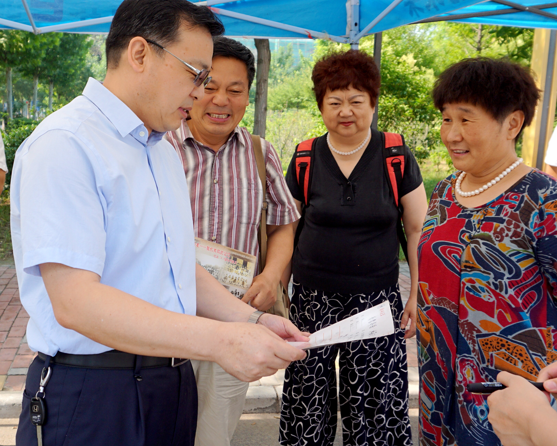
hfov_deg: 43.6
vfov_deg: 35.6
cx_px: 221
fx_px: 692
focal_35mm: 42
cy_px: 194
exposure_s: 1/250
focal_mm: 16
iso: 100
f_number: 4.5
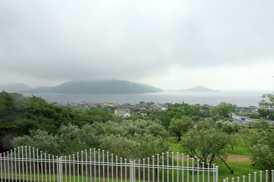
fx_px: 183
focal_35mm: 24
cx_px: 137
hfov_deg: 73.8
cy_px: 91
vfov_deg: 53.1
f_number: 3.2
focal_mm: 8.8
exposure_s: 1/80
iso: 125
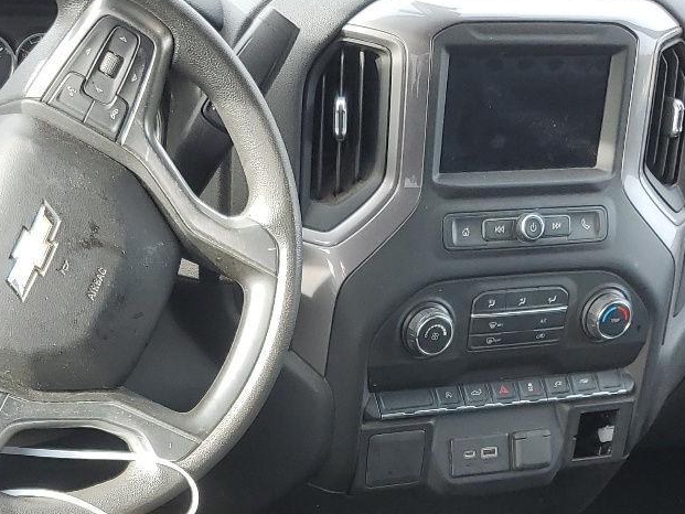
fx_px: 1326
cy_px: 567
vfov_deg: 20.9
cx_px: 321
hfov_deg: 29.0
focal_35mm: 67
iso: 50
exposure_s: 1/123
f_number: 1.5
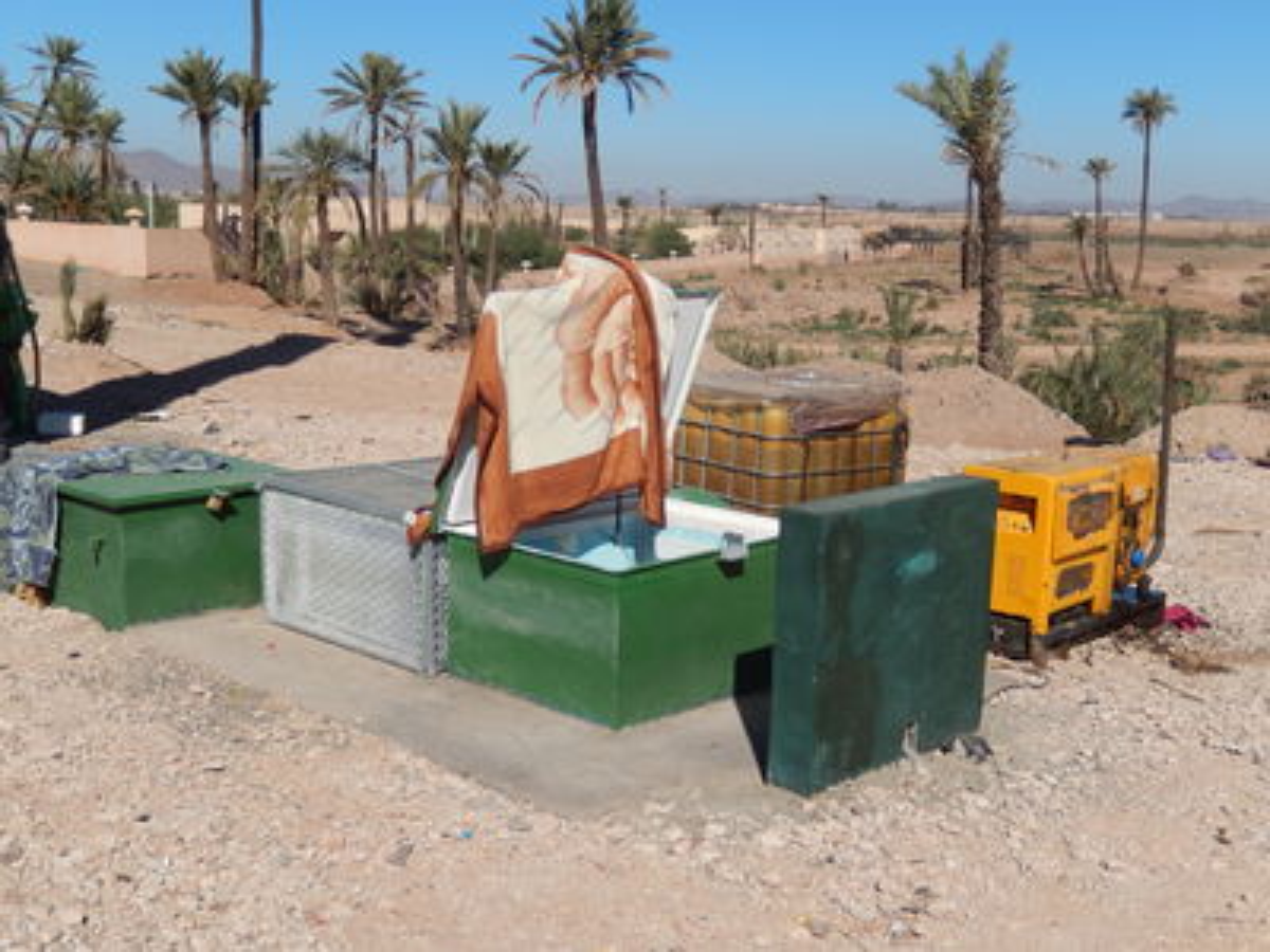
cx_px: 635
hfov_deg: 45.8
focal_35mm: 41
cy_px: 476
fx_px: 1504
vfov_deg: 35.1
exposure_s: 1/400
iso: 125
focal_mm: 7.3
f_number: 8.4
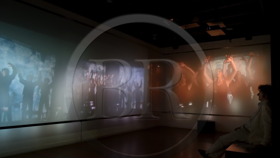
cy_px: 90
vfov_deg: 44.3
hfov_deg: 71.9
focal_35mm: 26
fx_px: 193
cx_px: 139
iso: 1600
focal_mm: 24
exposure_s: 1/13
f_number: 2.8
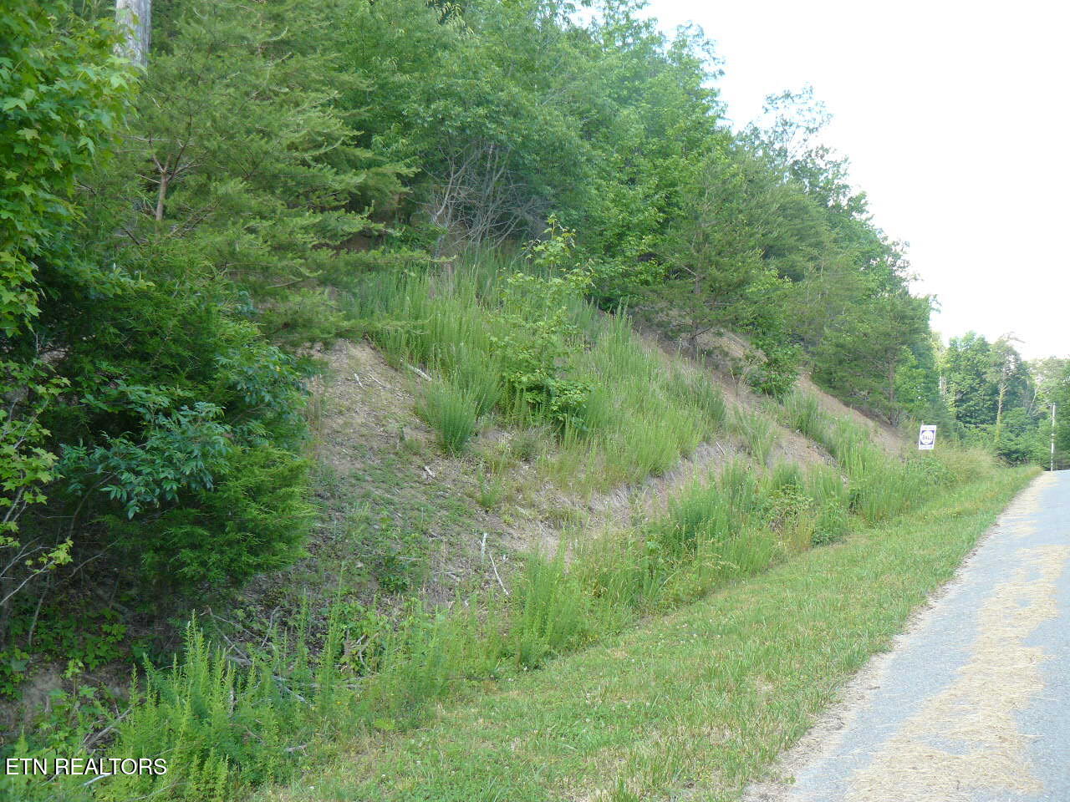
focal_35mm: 36
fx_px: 1113
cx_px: 535
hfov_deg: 51.4
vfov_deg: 39.7
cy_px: 401
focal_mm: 6
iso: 100
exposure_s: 1/160
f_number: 2.8
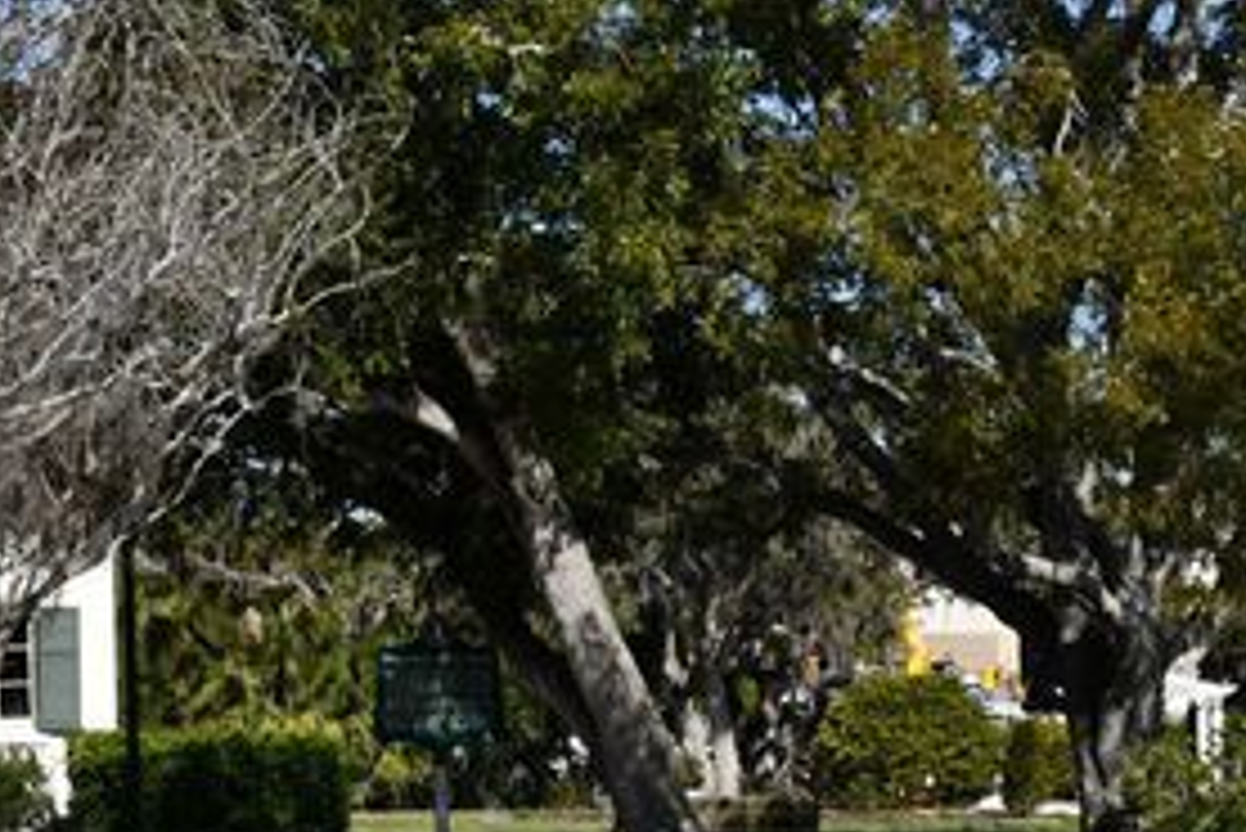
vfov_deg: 11.2
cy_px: 958
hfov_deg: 17.0
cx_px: 747
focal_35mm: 120
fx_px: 4155
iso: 100
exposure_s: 1/320
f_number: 9
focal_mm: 26
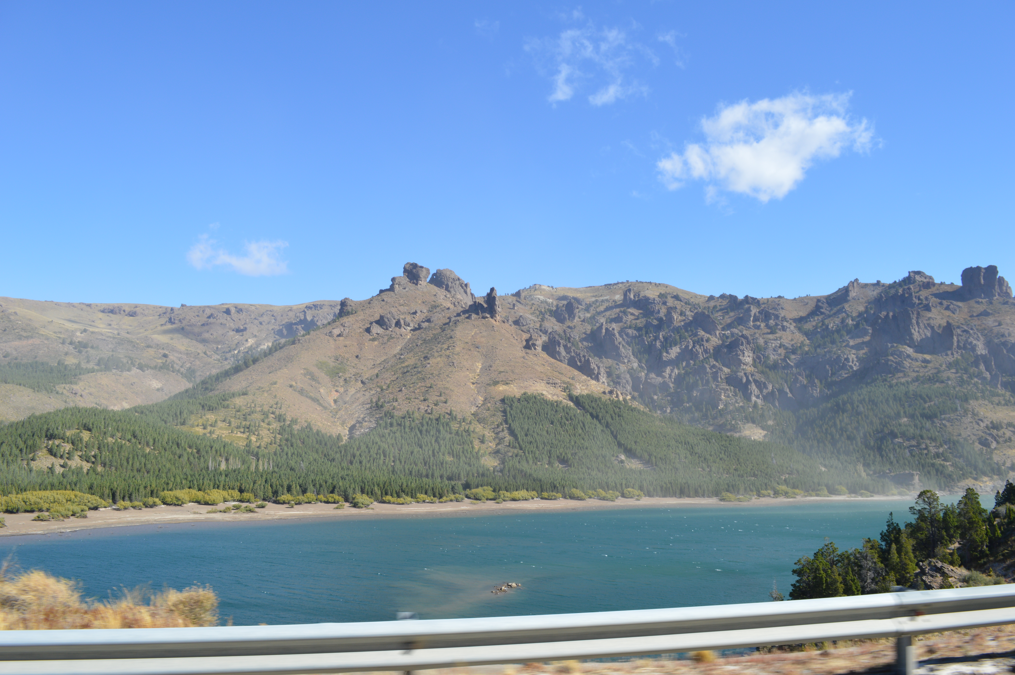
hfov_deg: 67.4
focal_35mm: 27
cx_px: 508
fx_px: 761
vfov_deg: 47.8
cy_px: 338
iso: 100
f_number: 7.1
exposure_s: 1/200
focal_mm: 18
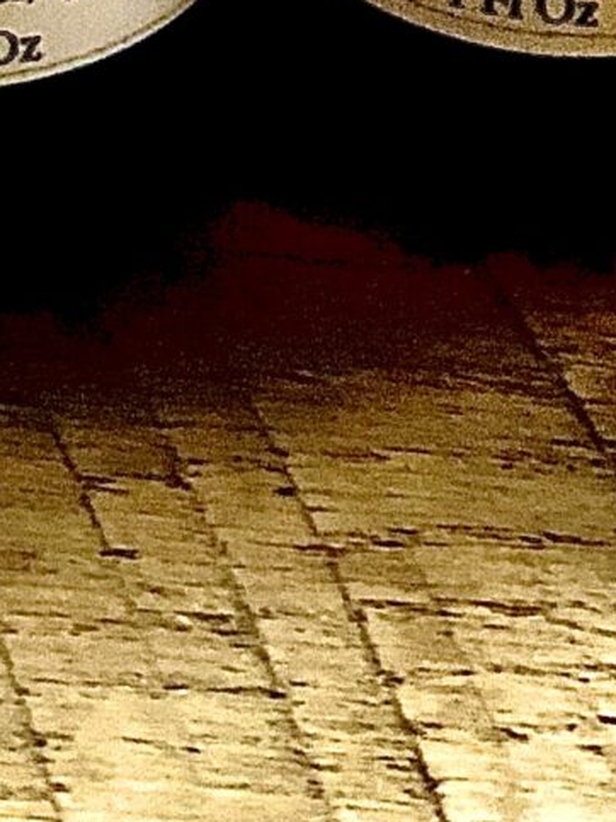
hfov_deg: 4.9
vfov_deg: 6.5
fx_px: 7169
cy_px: -483
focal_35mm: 302
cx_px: -85
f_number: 2.8
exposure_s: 1/30
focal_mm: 6.6
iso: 640
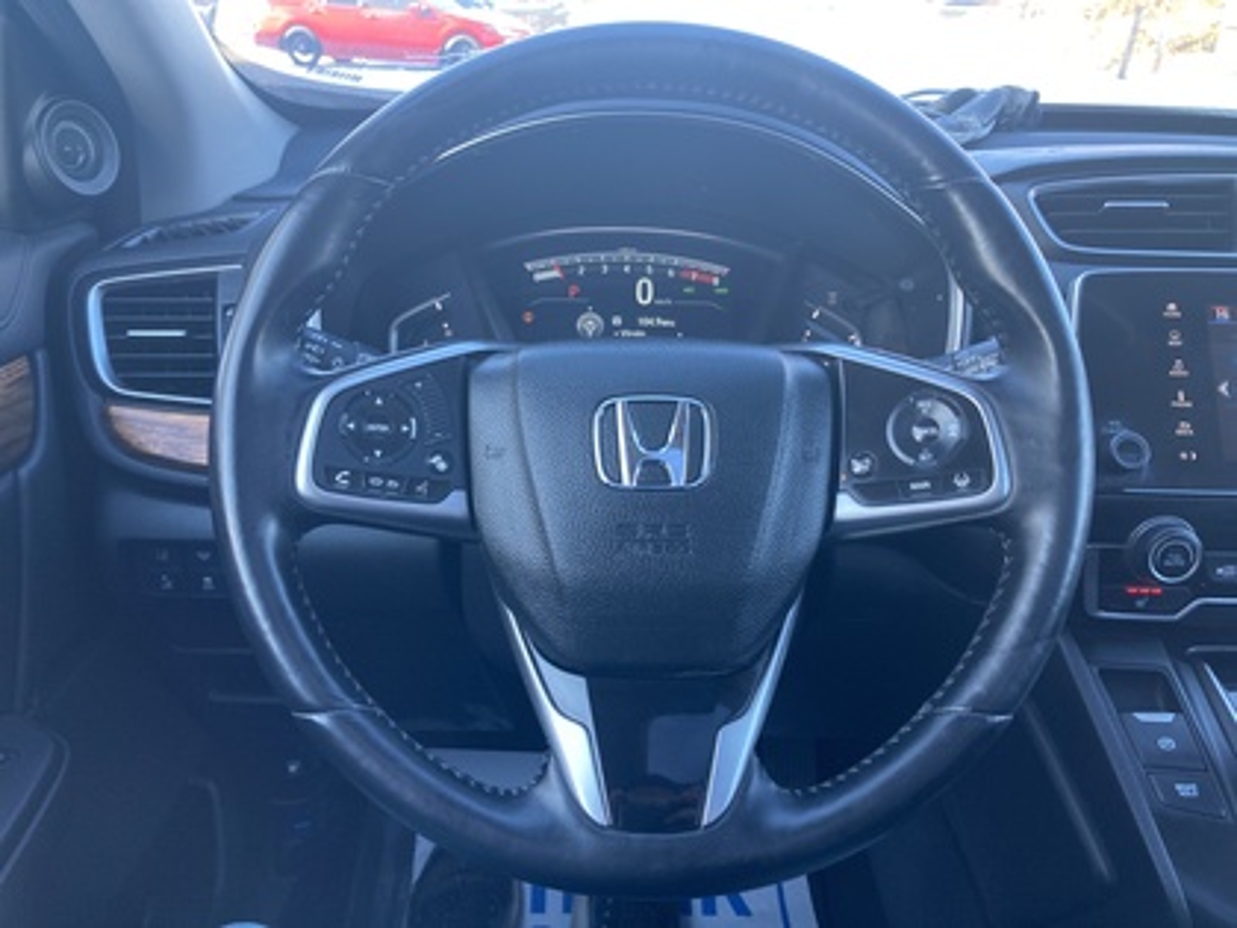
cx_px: 618
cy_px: 464
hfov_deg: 63.4
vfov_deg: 49.7
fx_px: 1001
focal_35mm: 28
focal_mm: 3.99
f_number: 1.8
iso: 80
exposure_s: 1/97
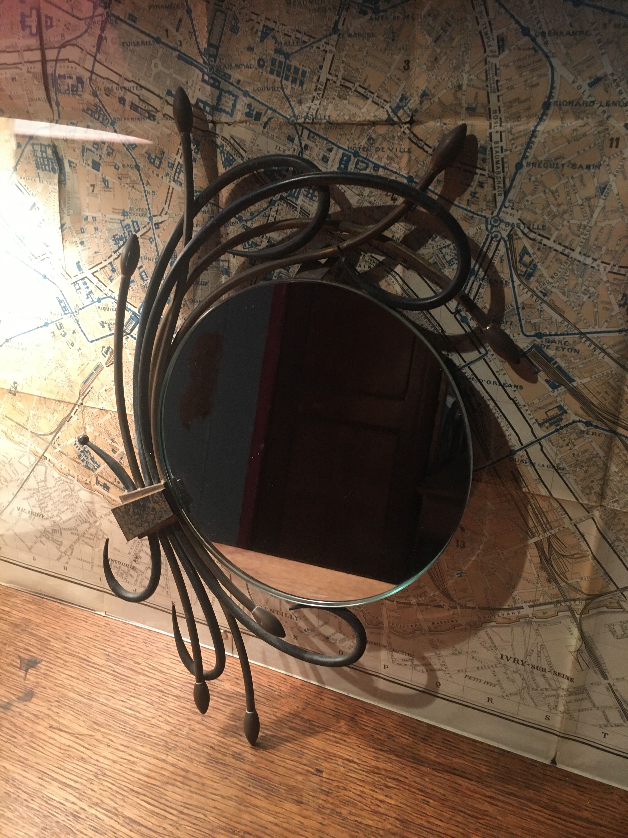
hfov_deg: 48.2
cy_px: 419
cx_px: 314
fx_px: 701
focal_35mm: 29
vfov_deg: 61.7
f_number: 2.2
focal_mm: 4.15
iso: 160
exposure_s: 1/33
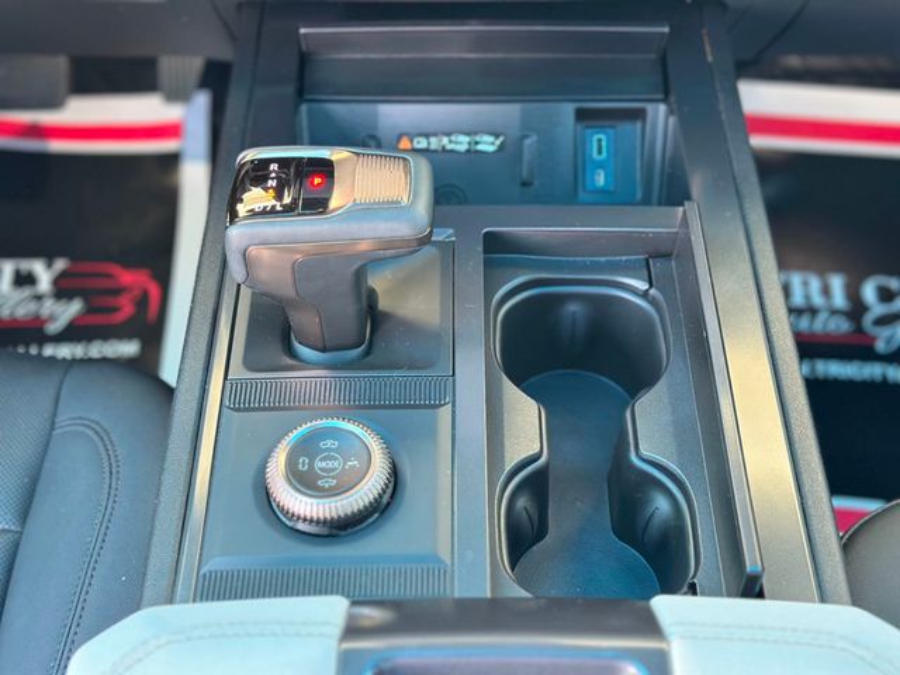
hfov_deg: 39.7
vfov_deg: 30.3
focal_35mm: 48
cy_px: 338
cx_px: 450
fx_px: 1248
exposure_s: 1/60
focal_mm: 6.86
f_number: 1.78
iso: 320
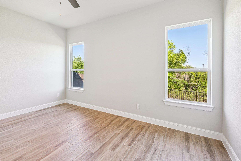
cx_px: 114
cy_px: 71
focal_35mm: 17
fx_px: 114
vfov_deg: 70.2
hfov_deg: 93.2
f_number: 6.7
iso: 100
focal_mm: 15
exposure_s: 1/20
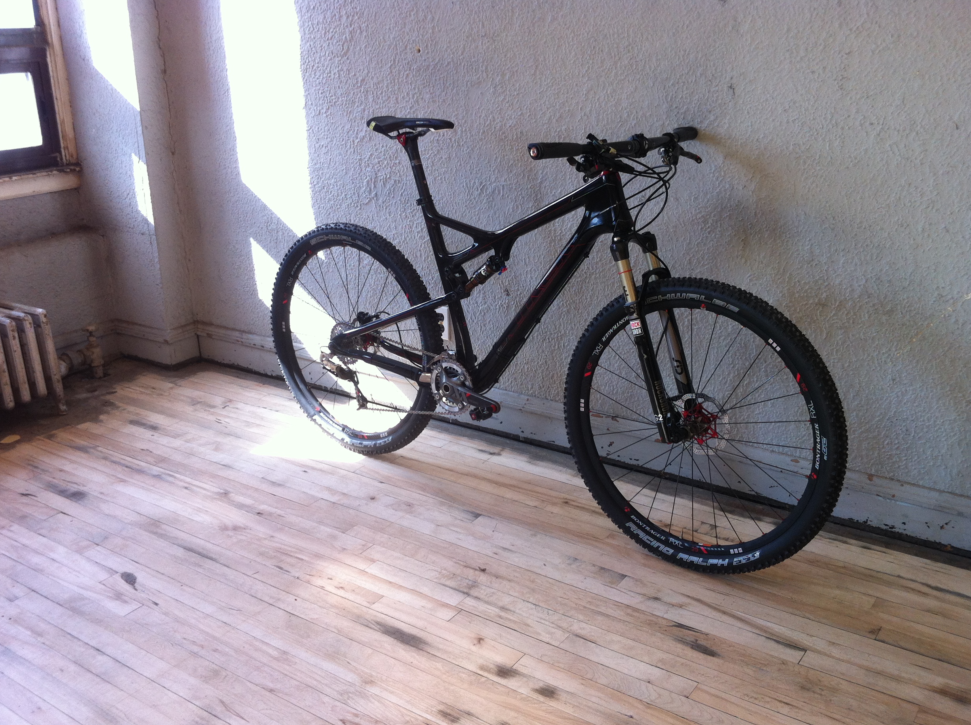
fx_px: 1036
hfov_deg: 50.2
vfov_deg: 38.6
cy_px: 379
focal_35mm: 37
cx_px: 474
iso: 80
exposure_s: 1/20
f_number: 2.8
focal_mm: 3.85
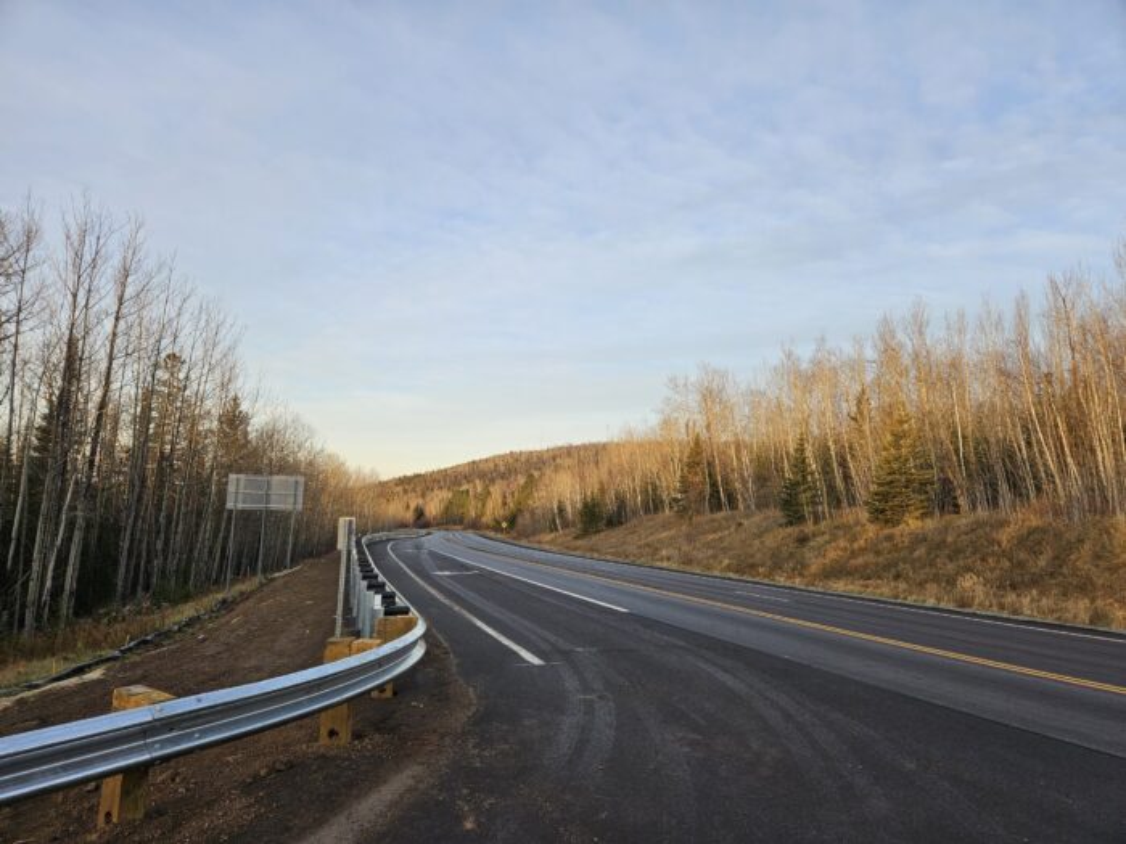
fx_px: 748
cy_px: 422
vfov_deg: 58.9
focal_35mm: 23
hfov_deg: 73.9
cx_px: 563
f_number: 1.8
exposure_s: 1/322
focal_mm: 5.4
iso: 25
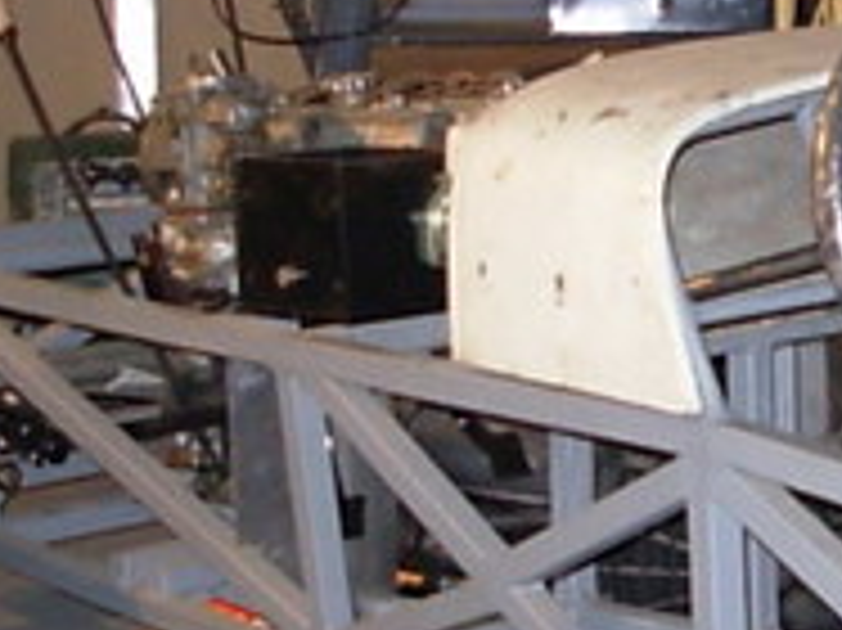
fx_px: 3160
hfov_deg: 15.0
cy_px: 324
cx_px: 747
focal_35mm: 130
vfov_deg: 11.4
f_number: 2.9
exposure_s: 1/93.2
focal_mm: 6.3
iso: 146
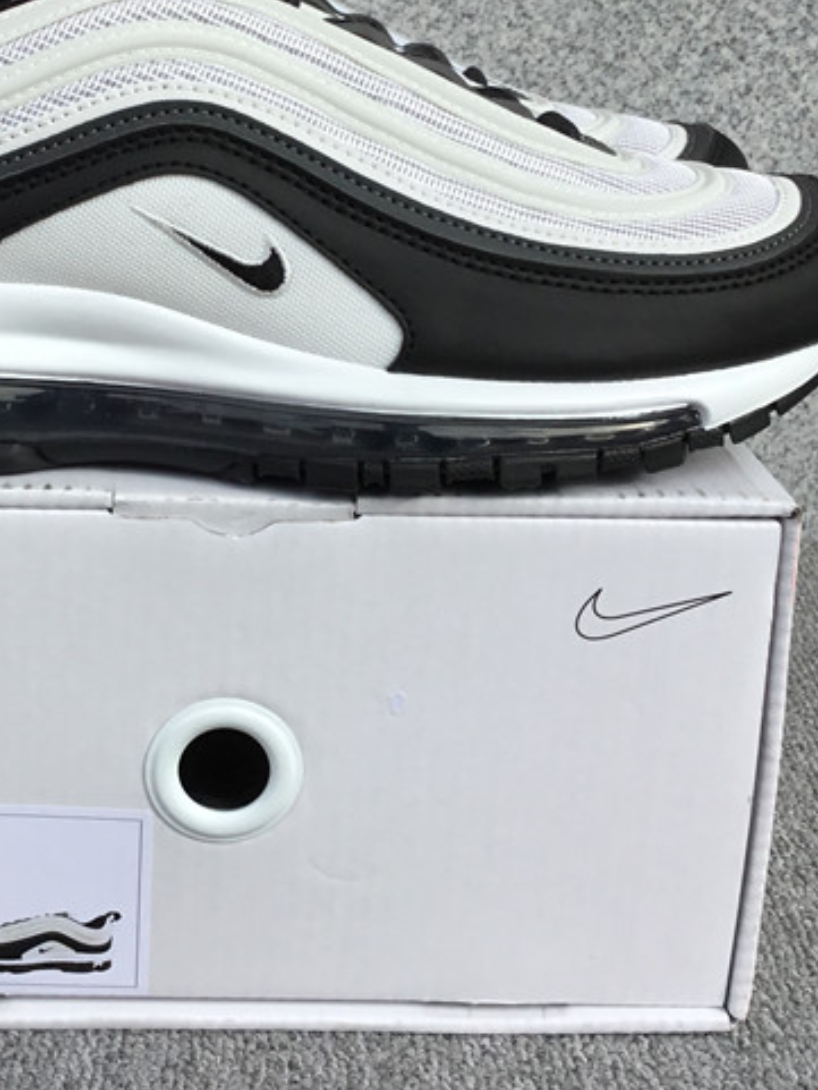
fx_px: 1827
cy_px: 377
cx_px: 231
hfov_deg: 25.0
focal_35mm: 58
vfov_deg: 33.0
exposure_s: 1/806
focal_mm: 3.3
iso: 25
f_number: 2.4
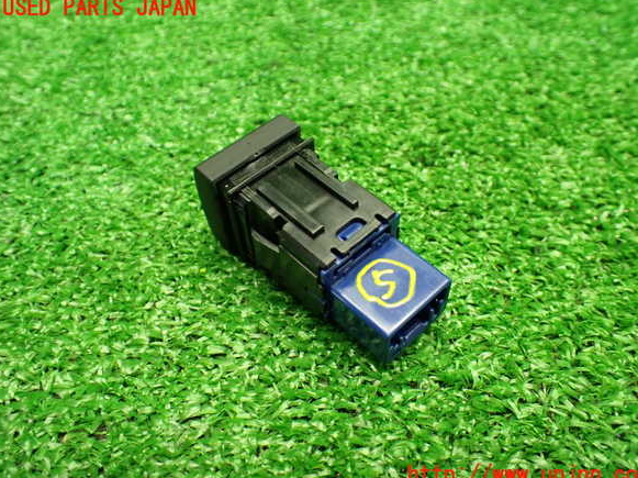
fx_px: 571
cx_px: 326
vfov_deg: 45.4
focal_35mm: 31
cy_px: 242
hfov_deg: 58.4
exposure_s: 1/125
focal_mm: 5.4
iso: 800
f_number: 2.3
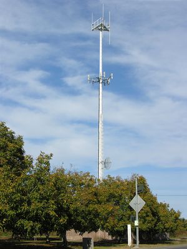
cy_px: 124
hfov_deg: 24.8
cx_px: 94
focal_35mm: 59
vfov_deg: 32.7
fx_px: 425
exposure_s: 1/224
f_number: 7.1
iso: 50
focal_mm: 15
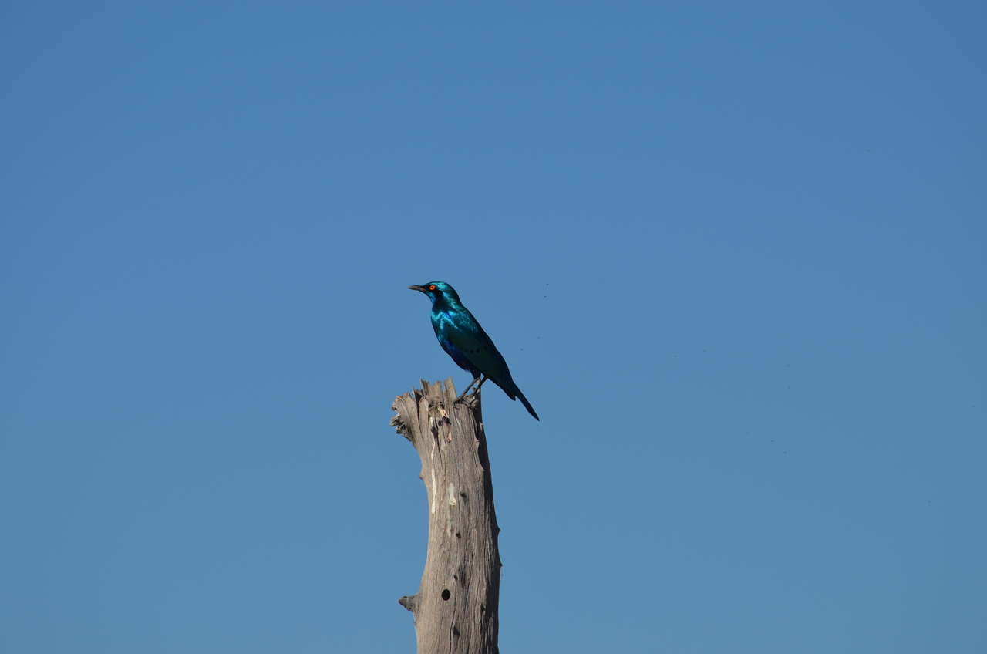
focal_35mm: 450
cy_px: 327
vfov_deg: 3.0
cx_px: 494
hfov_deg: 4.6
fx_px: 12313
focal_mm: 300
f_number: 8
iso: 160
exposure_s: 1/1000
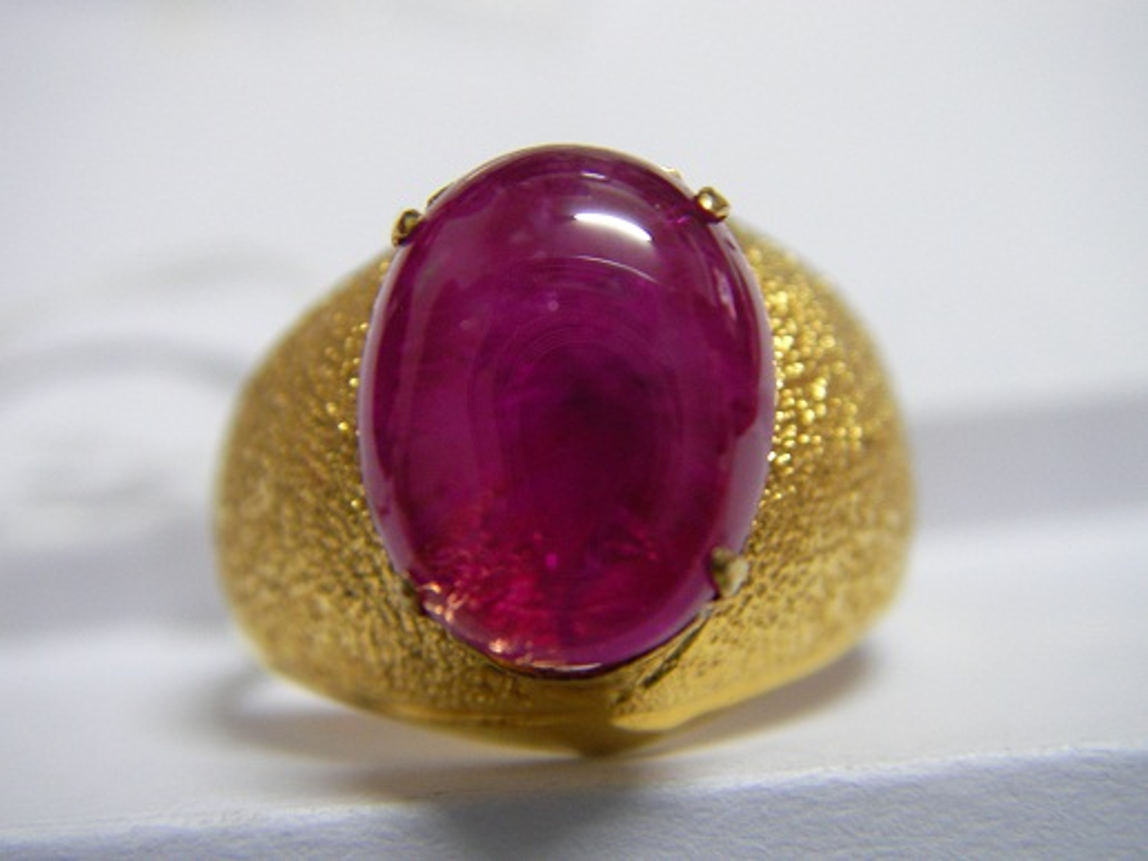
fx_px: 1459
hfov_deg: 42.9
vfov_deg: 32.9
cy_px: 430
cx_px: 574
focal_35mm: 44
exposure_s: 1/2.2
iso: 100
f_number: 3.4
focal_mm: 7.3
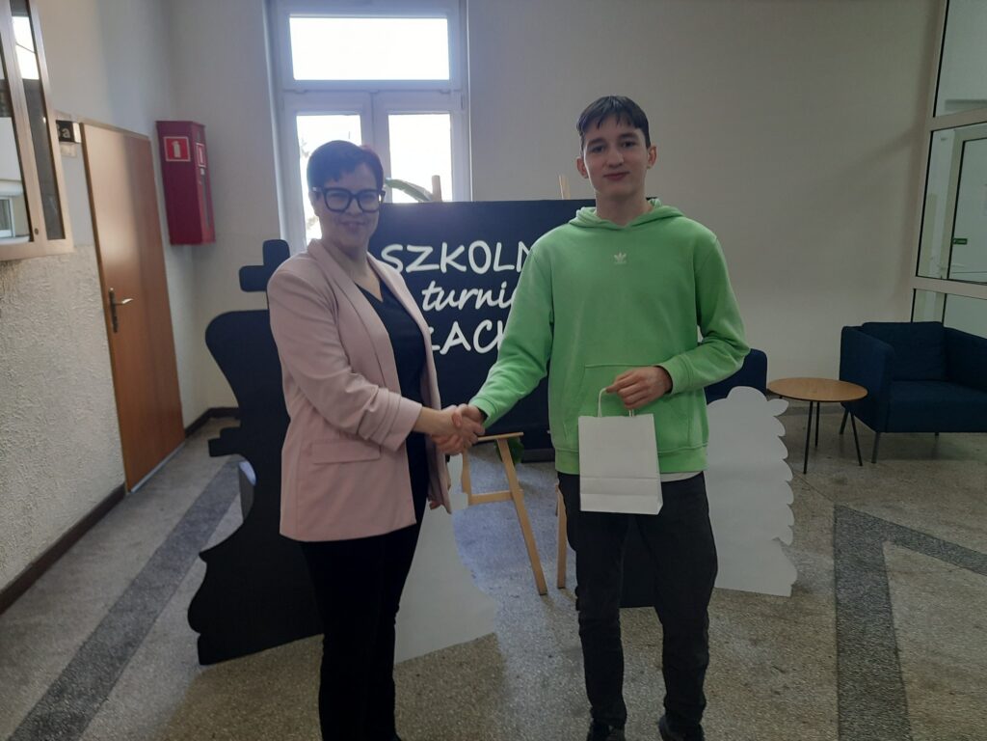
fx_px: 713
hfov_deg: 69.4
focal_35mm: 25
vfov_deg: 54.9
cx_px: 494
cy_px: 370
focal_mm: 4.6
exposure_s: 1/50
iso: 250
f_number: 2
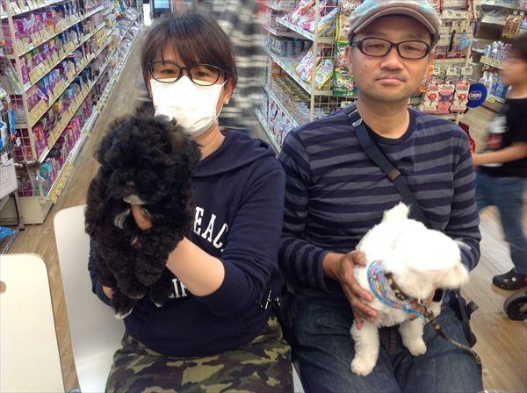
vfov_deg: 40.6
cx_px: 264
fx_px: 532
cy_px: 196
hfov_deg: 52.7
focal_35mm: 35
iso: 64
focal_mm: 4.28
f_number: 2.4
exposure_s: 1/20
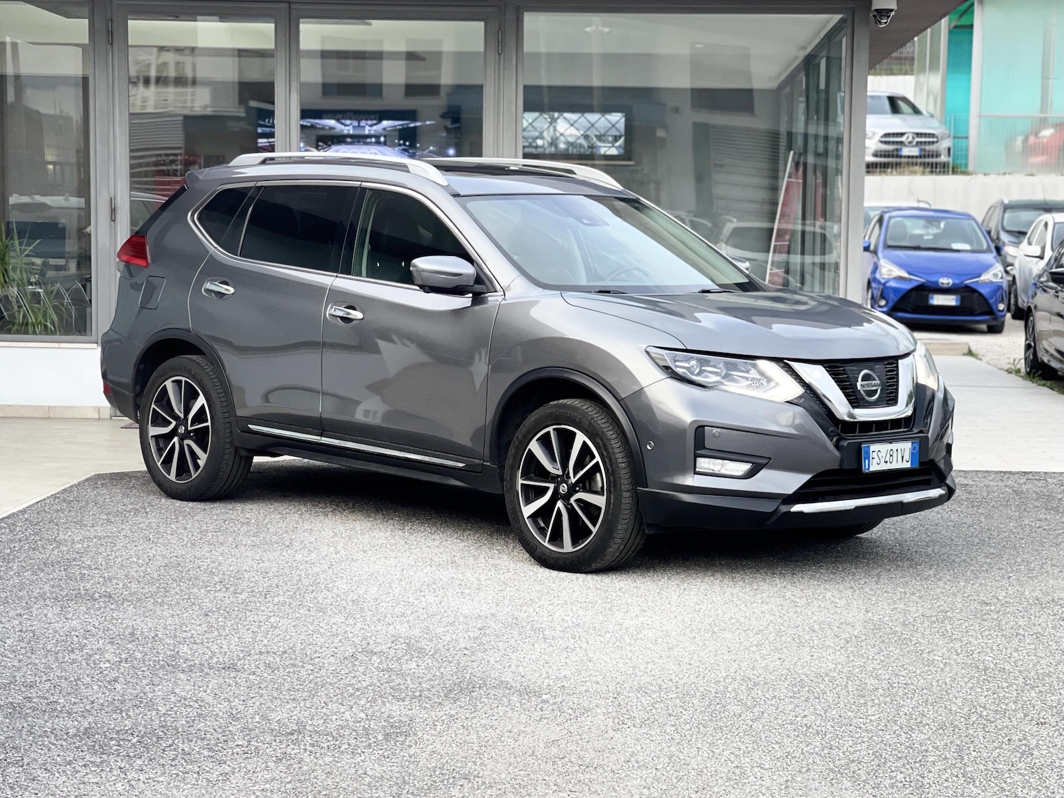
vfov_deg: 22.9
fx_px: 1967
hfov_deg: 30.3
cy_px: 399
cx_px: 532
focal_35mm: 64
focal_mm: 7.5
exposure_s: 1/121
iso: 80
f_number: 2.2
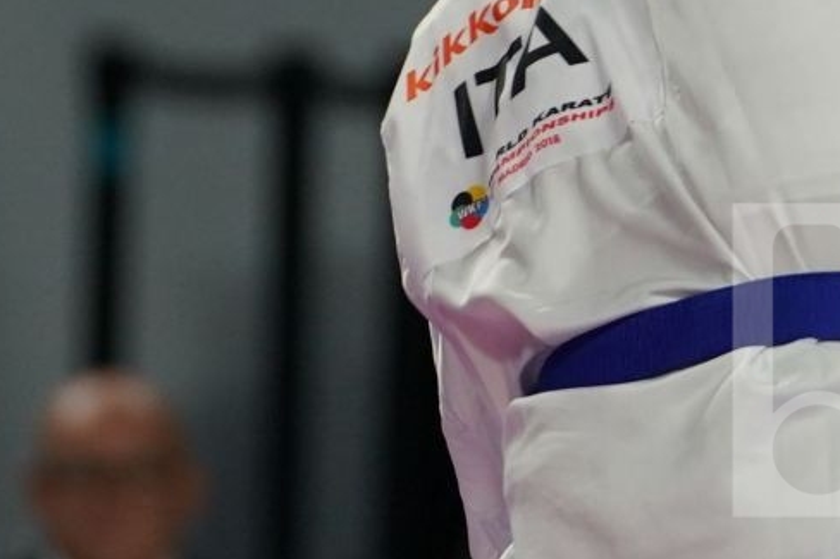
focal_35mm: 1106
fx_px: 25797
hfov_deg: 1.9
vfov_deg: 1.2
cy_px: -251
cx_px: 893
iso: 1000
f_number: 2.8
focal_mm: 200
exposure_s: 1/1000
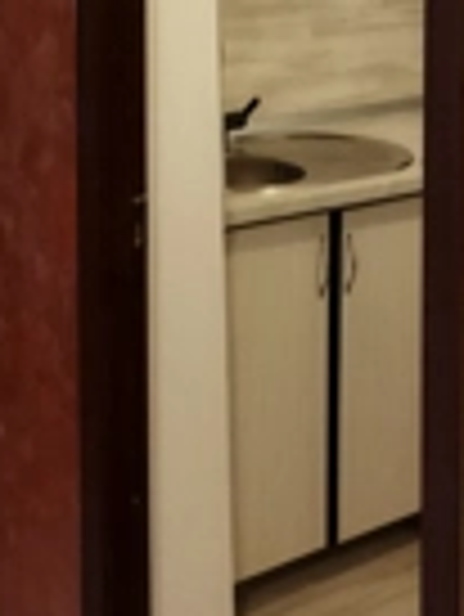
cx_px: 122
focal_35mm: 79
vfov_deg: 23.8
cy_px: 18
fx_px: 1410
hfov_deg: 18.6
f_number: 1.79
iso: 397
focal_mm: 4.71
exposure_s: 1/25
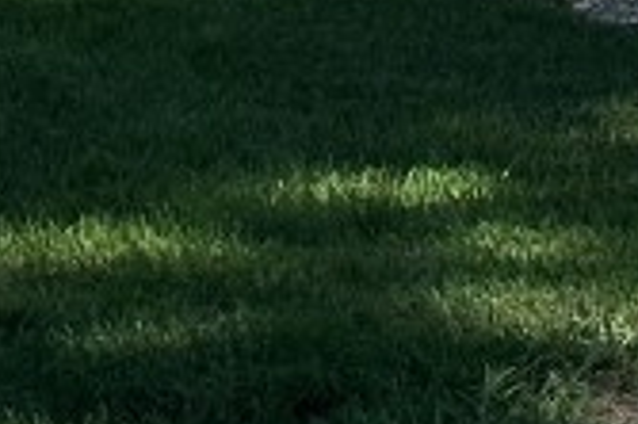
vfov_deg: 4.3
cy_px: -844
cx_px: -38
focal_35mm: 306
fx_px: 5418
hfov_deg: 6.7
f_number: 1.78
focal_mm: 6.86
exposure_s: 1/4184
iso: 64
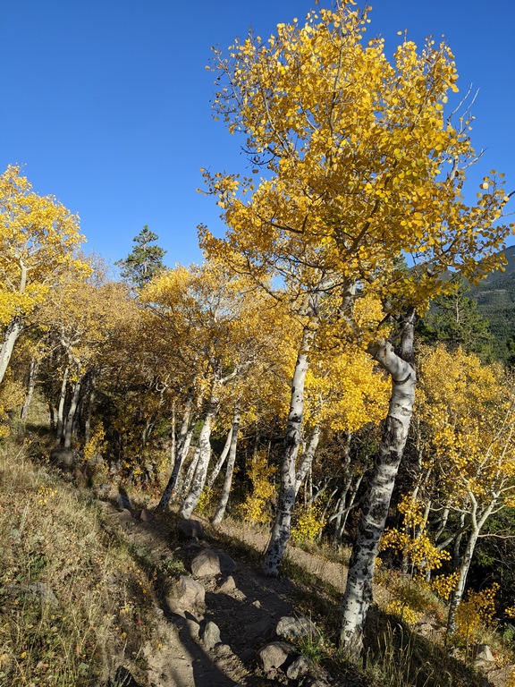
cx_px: 258
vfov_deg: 65.3
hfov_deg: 51.4
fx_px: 536
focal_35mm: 27
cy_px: 344
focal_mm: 4.44
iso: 64
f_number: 1.8
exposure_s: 1/2611
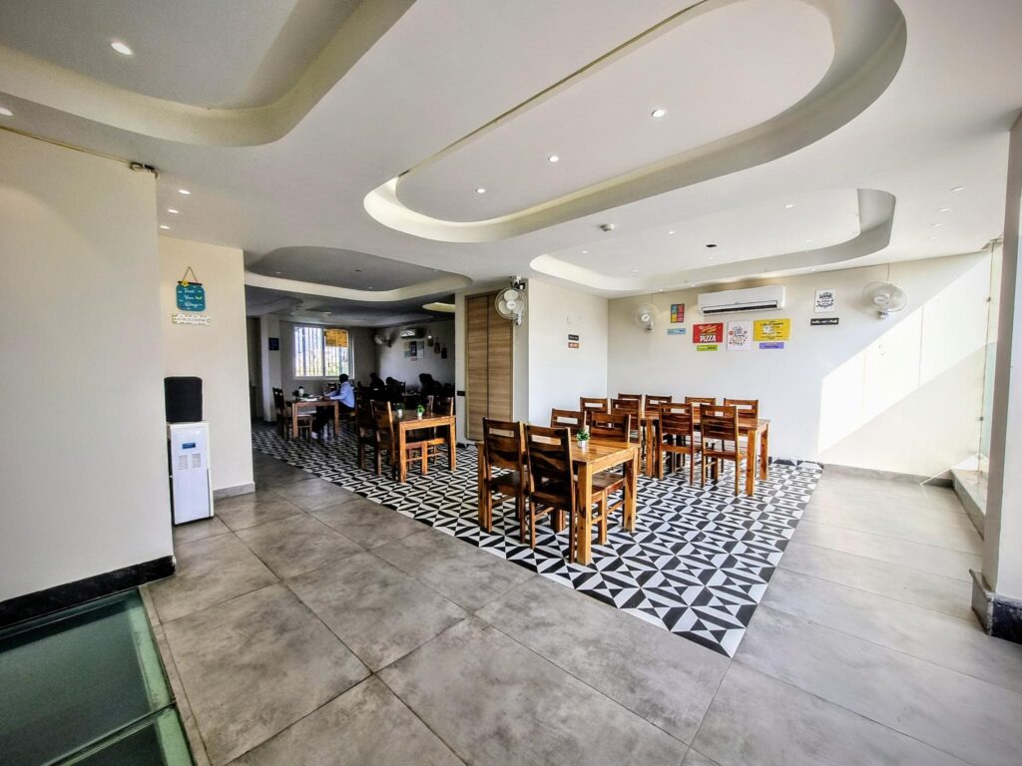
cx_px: 511
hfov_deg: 106.2
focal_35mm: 13
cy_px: 383
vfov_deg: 89.9
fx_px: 384
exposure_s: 1/179
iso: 50
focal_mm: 1.74
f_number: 2.2
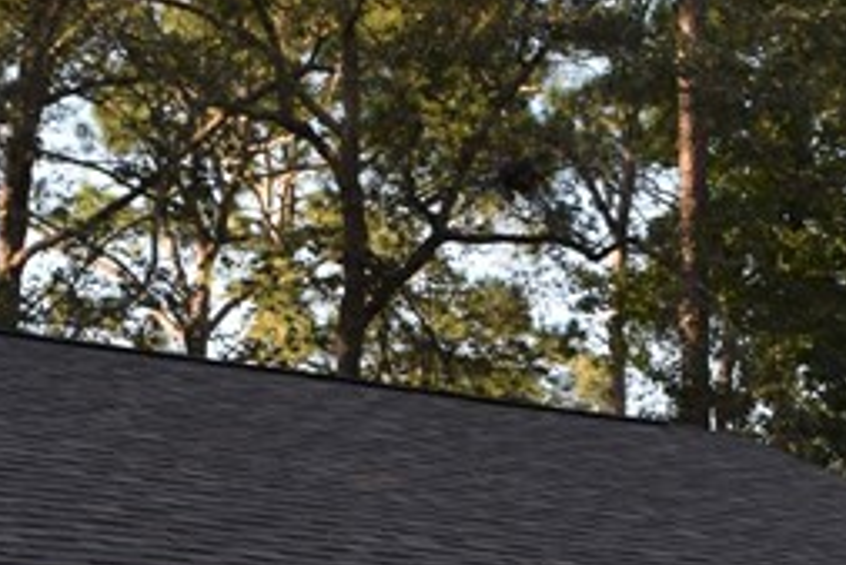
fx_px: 2727
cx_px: 619
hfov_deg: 17.5
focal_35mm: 116
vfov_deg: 11.2
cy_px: 913
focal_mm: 18
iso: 400
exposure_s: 1/200
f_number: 7.1
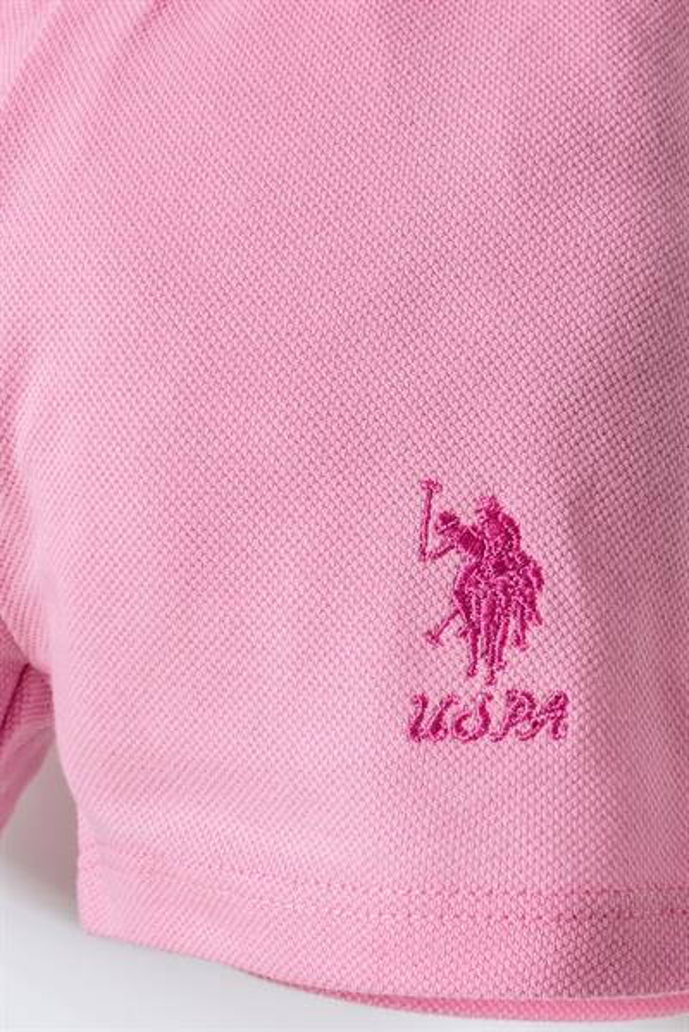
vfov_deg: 27.0
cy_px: 516
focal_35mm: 75
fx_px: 2150
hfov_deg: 18.2
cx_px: 344
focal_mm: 50
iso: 160
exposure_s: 1/125
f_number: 11
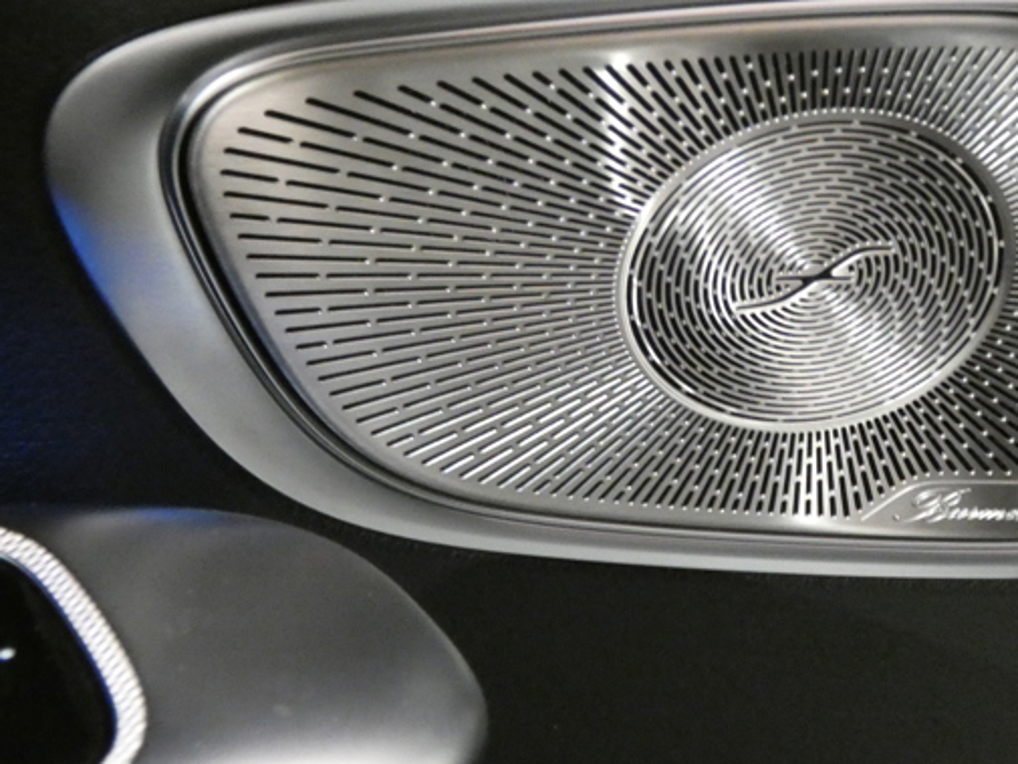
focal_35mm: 57
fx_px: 1677
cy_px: 286
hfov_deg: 33.6
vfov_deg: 25.6
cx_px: 625
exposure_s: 1/25
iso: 1600
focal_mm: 6.5
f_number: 3.5
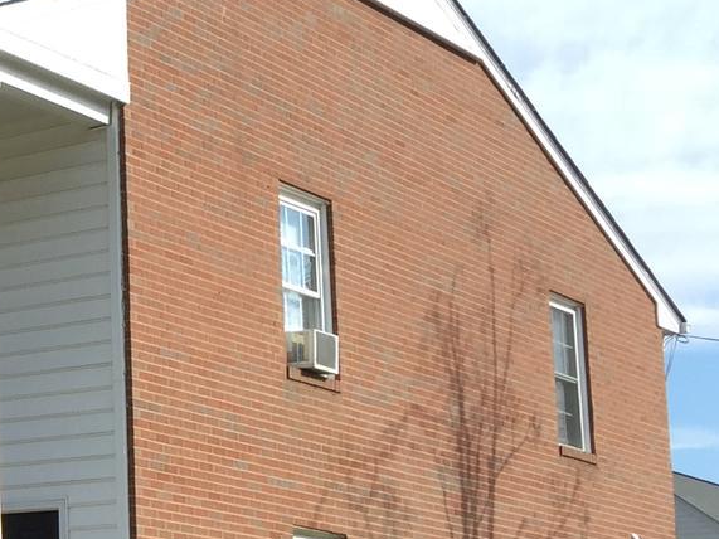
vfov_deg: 14.2
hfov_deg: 16.4
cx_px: -504
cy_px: 373
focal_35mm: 104
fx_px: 2160
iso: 32
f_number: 2.2
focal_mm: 4.15
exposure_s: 1/1068
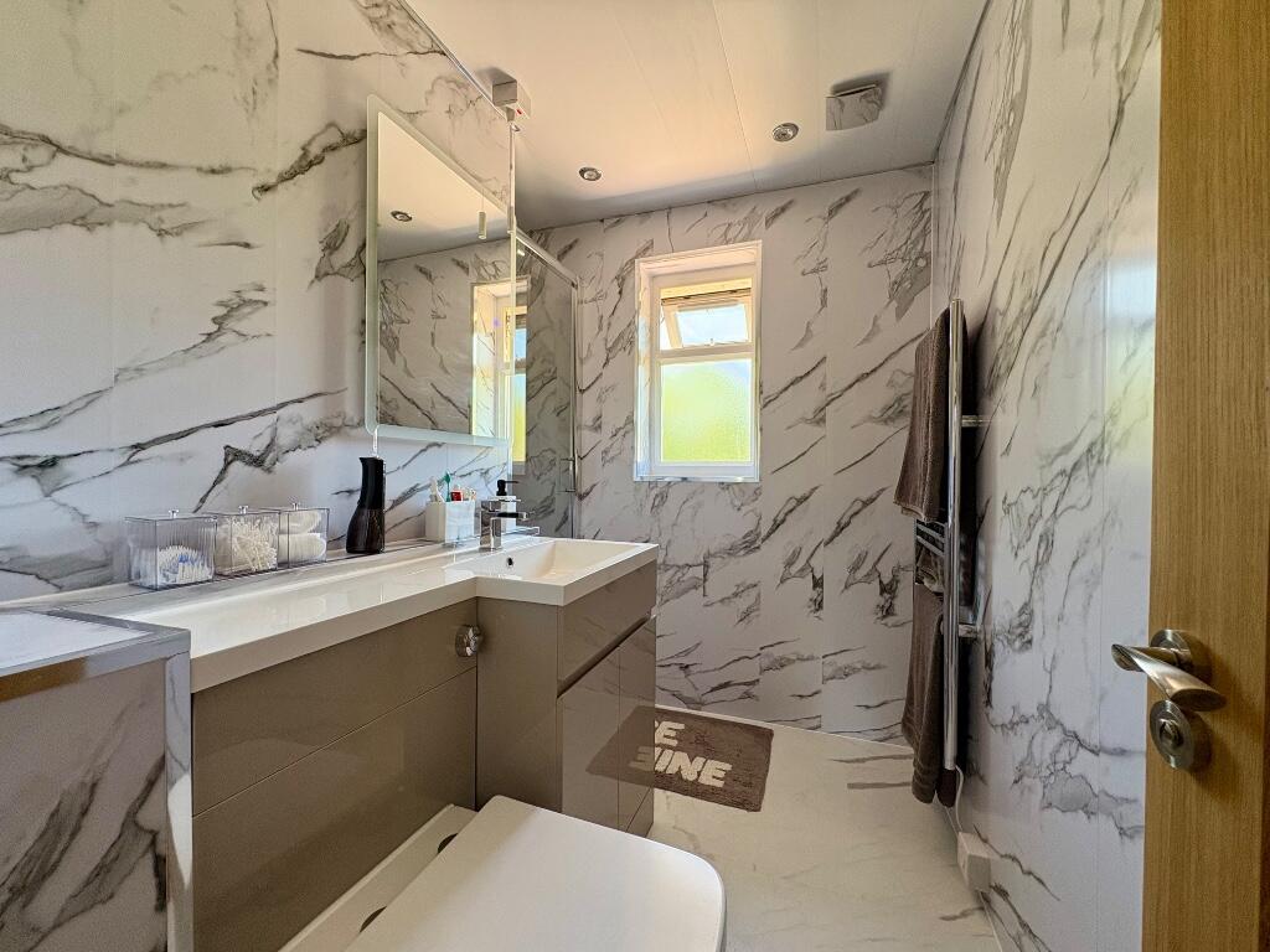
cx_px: 635
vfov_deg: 85.7
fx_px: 514
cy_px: 476
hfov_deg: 102.1
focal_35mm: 14
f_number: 2.2
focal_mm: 2.22
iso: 250
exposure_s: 1/61
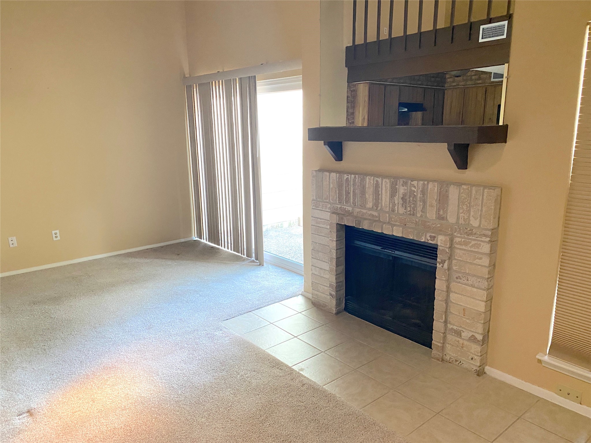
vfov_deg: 53.1
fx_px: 444
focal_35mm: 26
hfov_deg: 67.3
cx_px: 296
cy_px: 222
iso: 320
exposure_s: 1/60
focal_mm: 4.25
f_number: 1.8
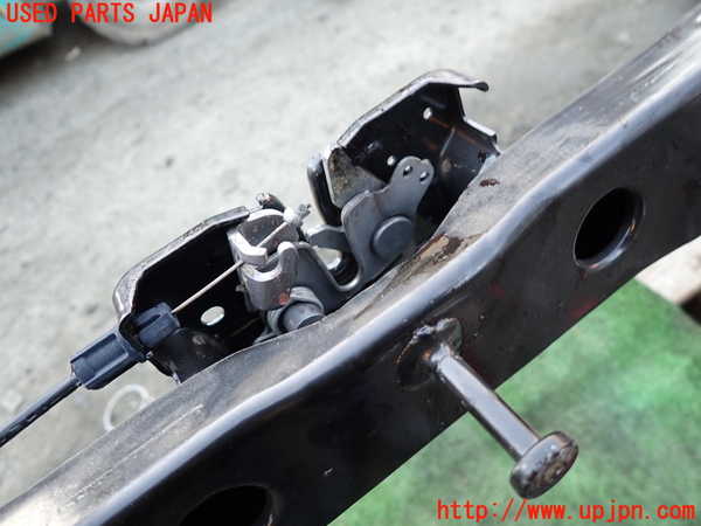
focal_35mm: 25
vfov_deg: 54.9
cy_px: 263
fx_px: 506
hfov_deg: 69.4
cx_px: 350
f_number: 2
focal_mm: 4.5
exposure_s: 1/40
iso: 200
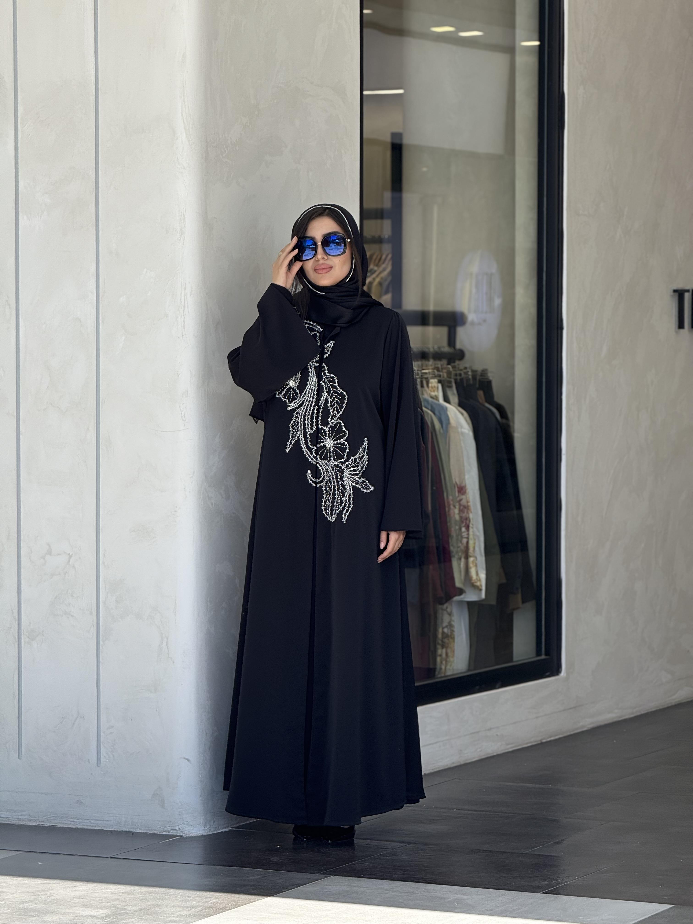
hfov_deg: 12.3
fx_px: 3203
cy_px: 462
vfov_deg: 16.4
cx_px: 346
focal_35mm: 120
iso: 64
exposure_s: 1/411
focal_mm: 15.66
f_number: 2.8
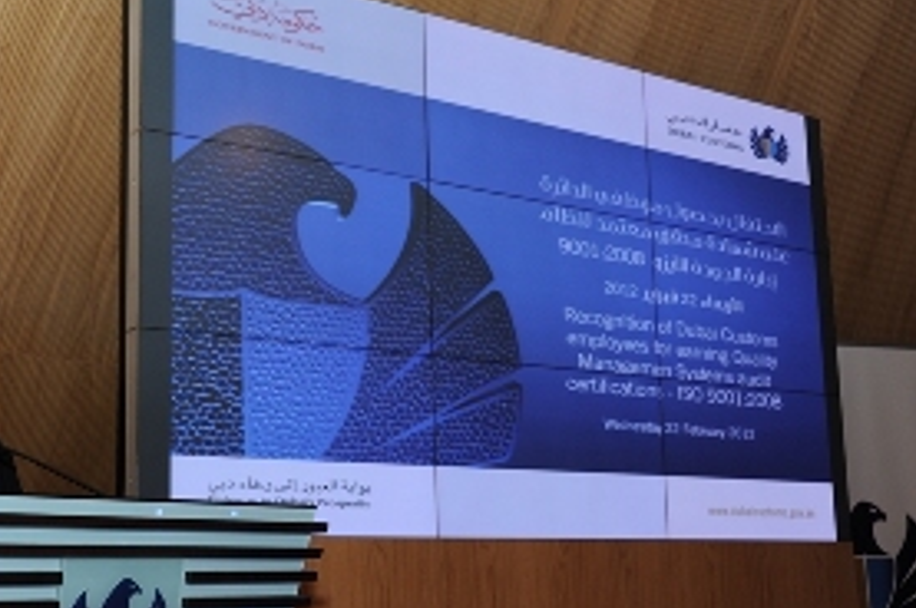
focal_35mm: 52
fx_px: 1322
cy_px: 387
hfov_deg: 37.7
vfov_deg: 25.8
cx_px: 281
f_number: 5
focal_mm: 36
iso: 640
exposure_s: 1/60
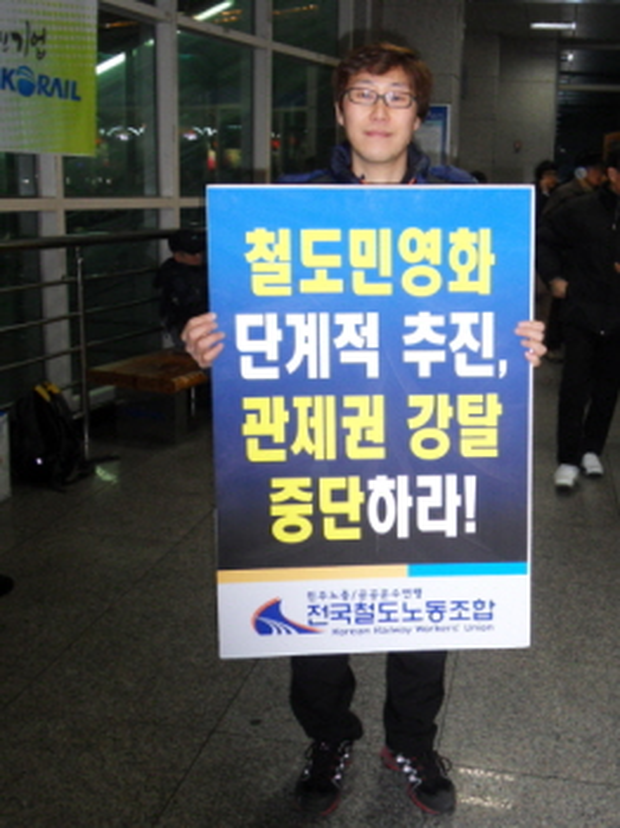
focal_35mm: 32
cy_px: 414
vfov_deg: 56.8
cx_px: 310
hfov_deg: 44.1
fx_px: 765
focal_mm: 5.6
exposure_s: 1/30
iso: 240
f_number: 3.7
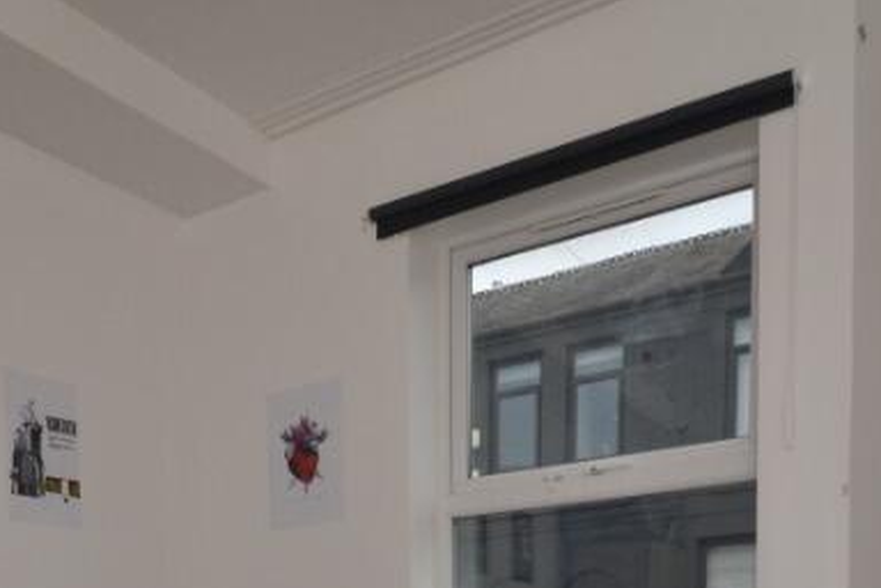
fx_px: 979
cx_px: 248
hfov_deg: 47.1
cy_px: 782
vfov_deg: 27.4
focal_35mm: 40
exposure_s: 1/160
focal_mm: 10
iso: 400
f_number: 5
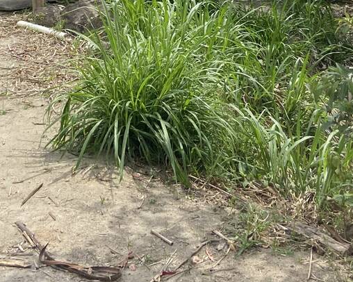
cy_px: -81
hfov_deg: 26.4
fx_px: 752
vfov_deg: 19.6
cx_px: 161
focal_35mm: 72
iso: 32
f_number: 1.8
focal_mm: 4.25
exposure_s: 1/2755
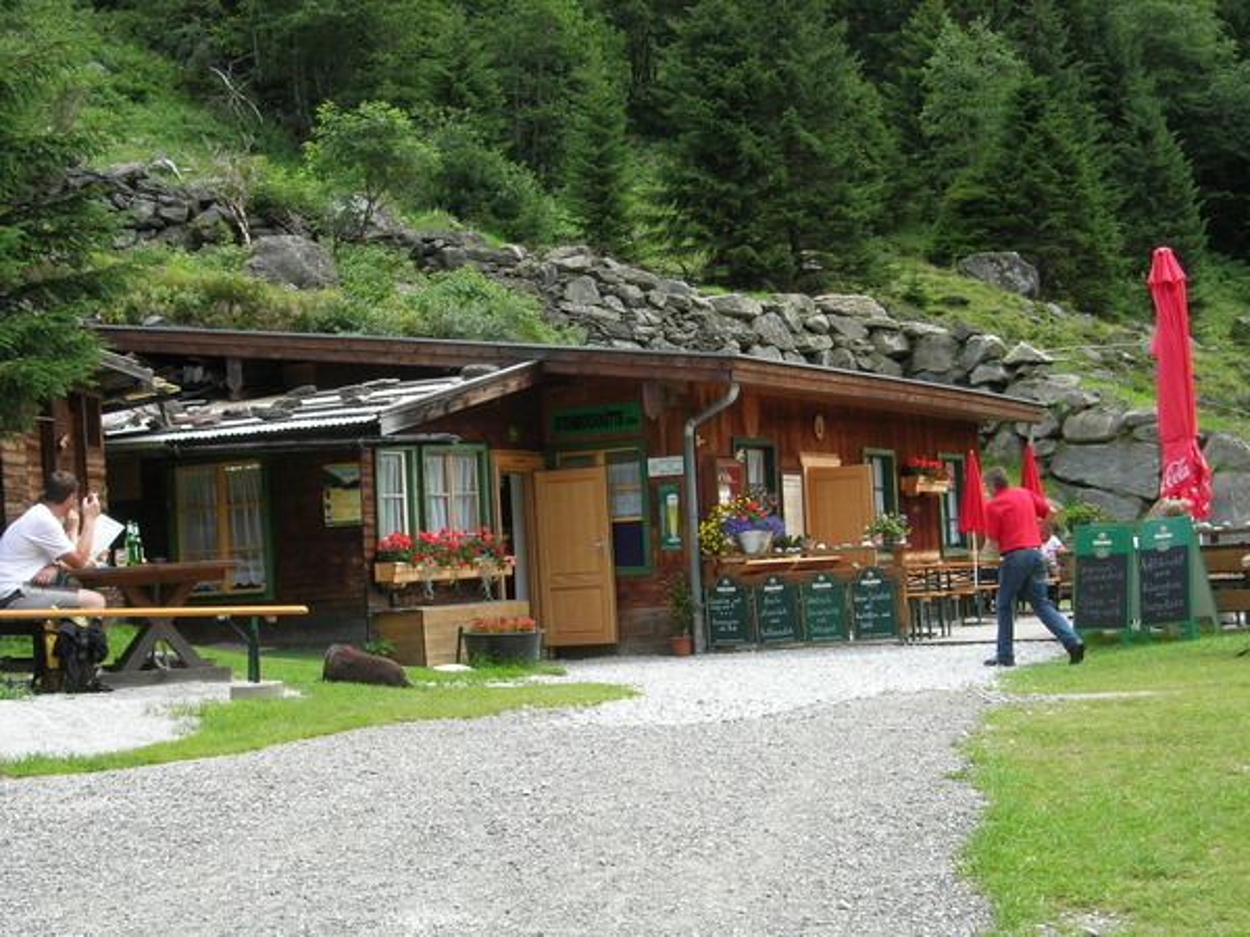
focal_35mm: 61
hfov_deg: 31.7
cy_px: 468
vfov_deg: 24.0
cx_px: 625
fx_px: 2203
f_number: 5.9
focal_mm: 12.7
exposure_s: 1/92.4
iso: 64
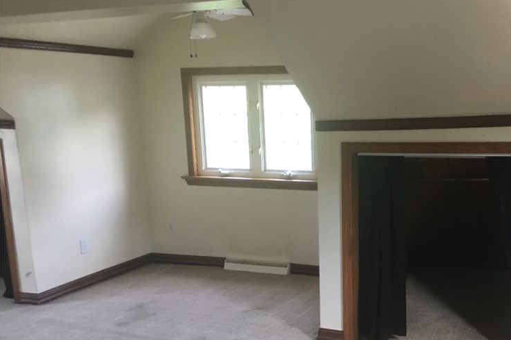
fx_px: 596
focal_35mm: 42
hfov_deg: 45.4
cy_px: 245
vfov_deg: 31.5
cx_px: 355
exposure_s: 1/15
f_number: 2.2
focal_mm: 4.15
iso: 32
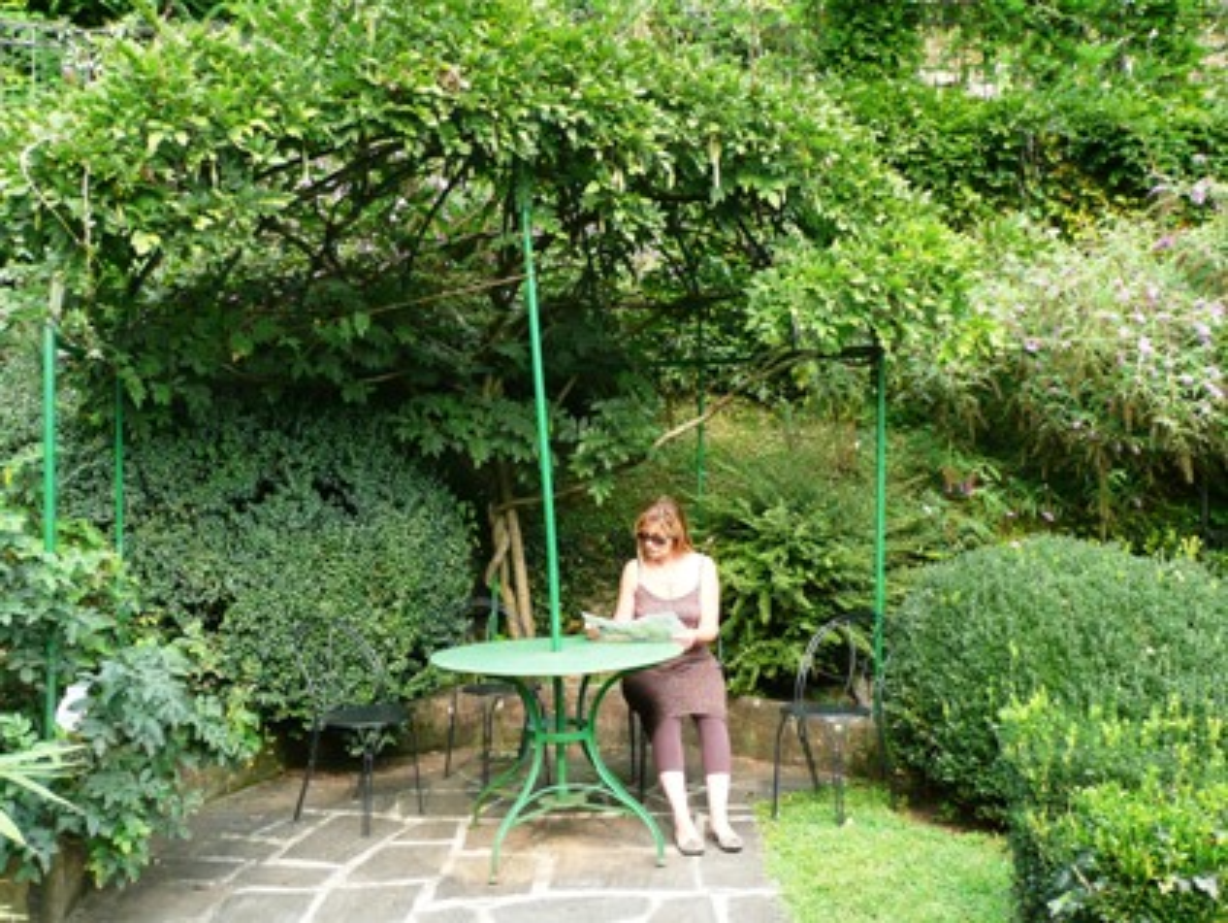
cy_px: 462
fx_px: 1207
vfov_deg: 41.8
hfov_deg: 53.9
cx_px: 614
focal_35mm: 34
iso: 100
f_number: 3.6
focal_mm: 5.5
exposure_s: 1/80
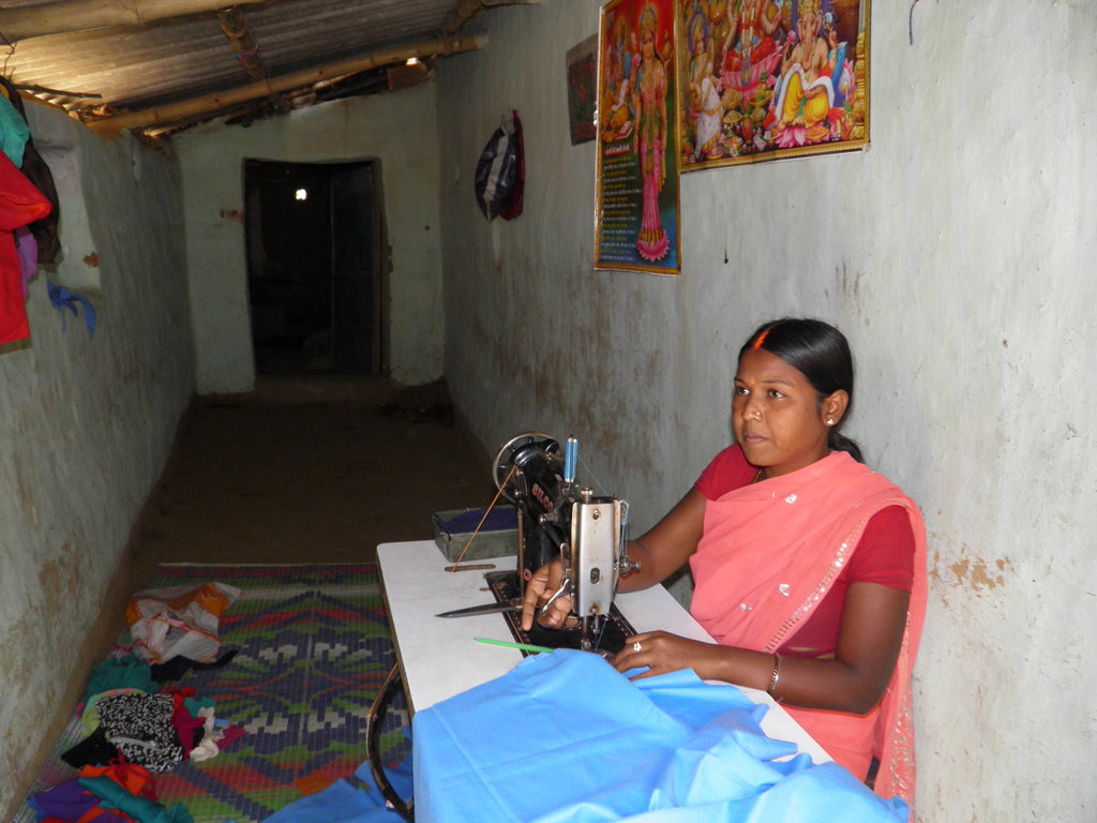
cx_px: 548
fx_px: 887
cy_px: 412
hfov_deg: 63.4
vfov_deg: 49.7
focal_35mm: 28
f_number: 2.8
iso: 100
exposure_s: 1/30
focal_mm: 4.9
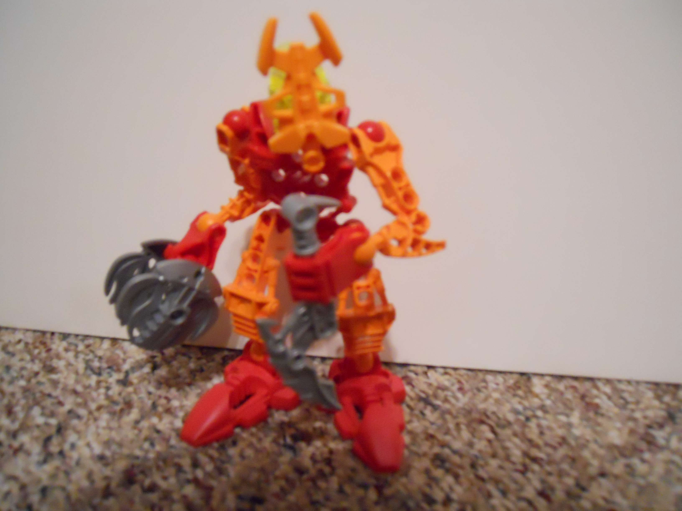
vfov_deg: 49.7
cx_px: 341
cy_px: 256
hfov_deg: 63.4
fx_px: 552
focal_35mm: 28
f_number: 2.7
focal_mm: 5
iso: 800
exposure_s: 1/15
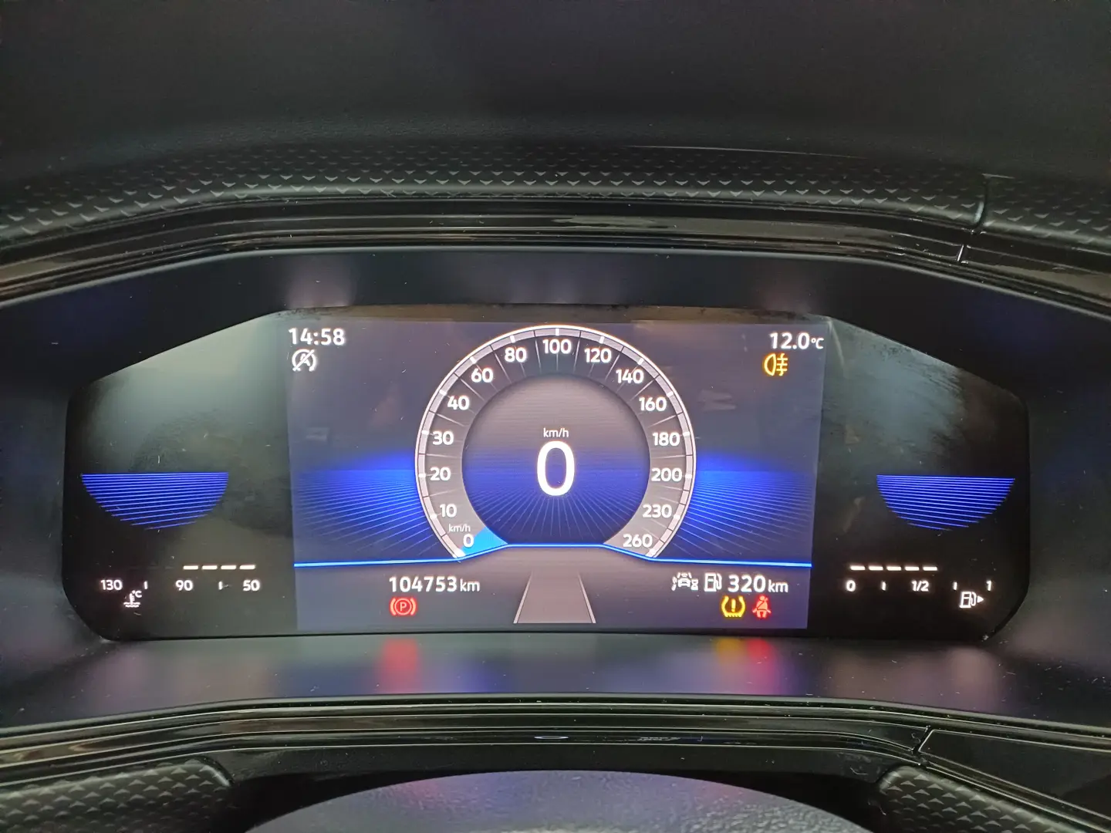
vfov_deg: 54.9
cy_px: 416
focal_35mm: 25
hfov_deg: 69.4
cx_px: 556
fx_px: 802
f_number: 1.8
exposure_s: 1/20
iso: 1000
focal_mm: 4.65
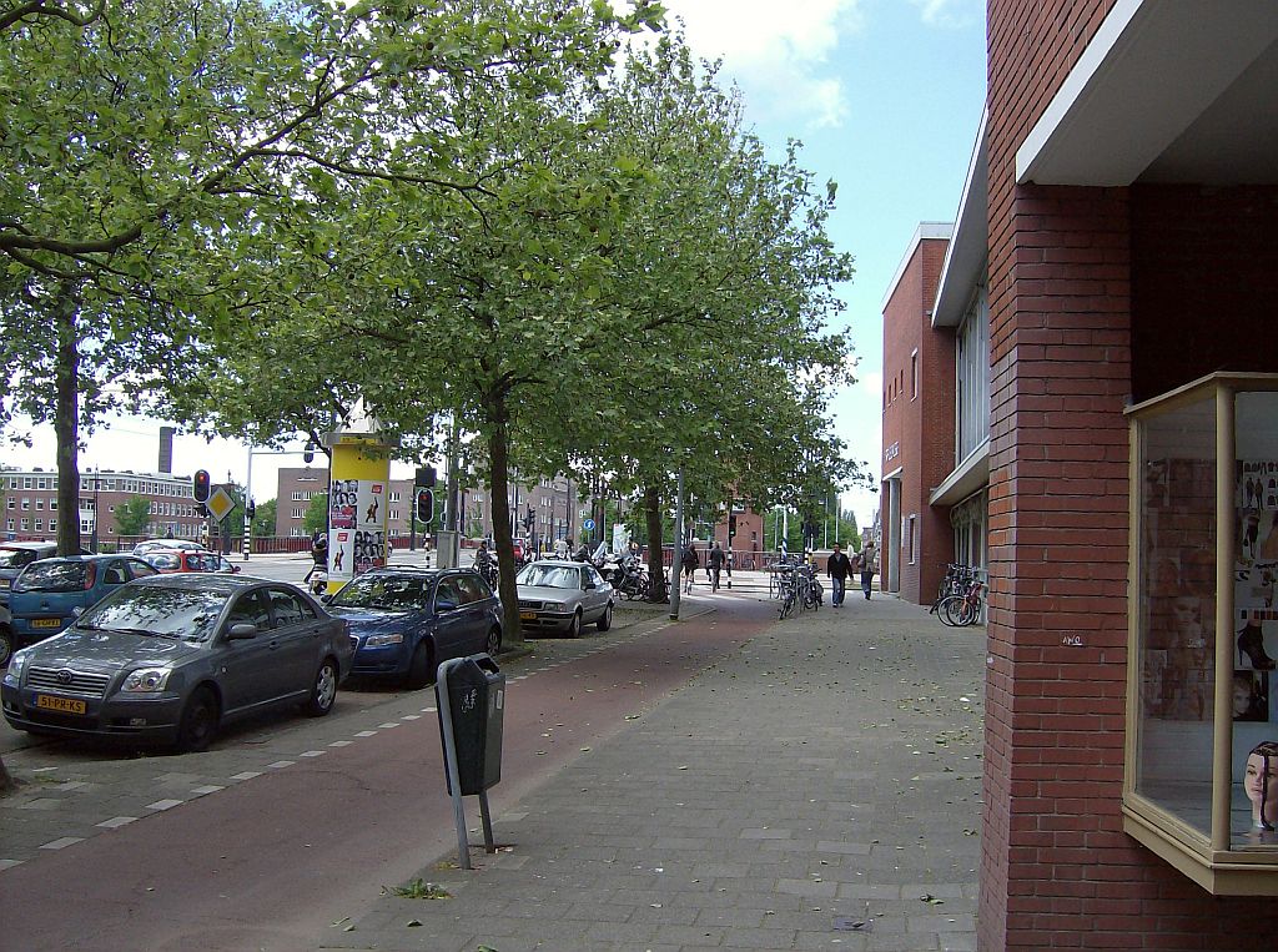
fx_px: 1326
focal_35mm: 36
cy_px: 476
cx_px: 639
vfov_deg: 39.5
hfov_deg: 51.5
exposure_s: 1/292
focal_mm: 6
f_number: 4.7
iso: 100
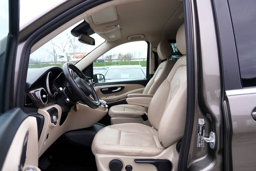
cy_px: 86
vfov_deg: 53.1
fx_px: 171
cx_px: 128
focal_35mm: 24
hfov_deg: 73.7
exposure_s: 1/60
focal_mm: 24
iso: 100
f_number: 4
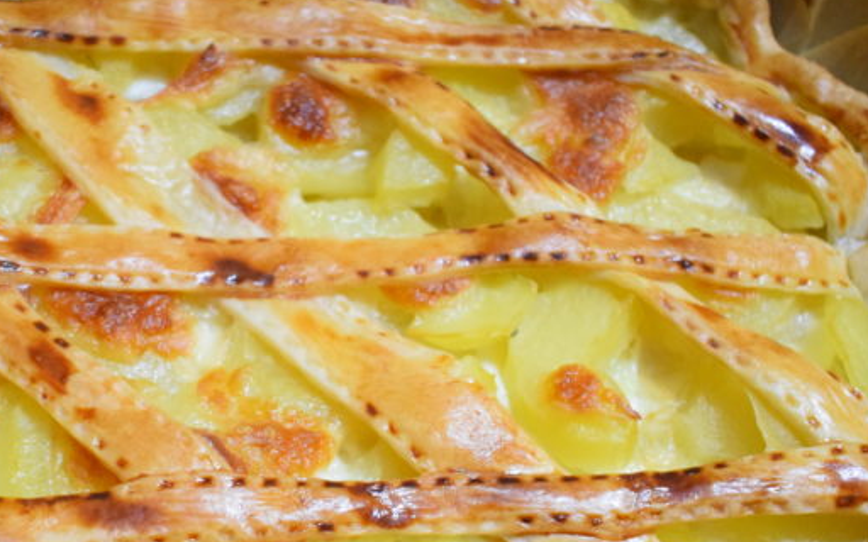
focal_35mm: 55
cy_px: 460
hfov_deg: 36.5
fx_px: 1301
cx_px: 280
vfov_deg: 23.1
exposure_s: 1/100
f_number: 3.5
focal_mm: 18
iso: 3200
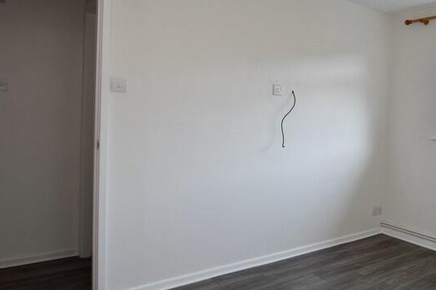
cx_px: 327
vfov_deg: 44.9
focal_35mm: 29
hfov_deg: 60.2
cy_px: 129
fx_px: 351
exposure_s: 1/125
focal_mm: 10
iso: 560
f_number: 5.6
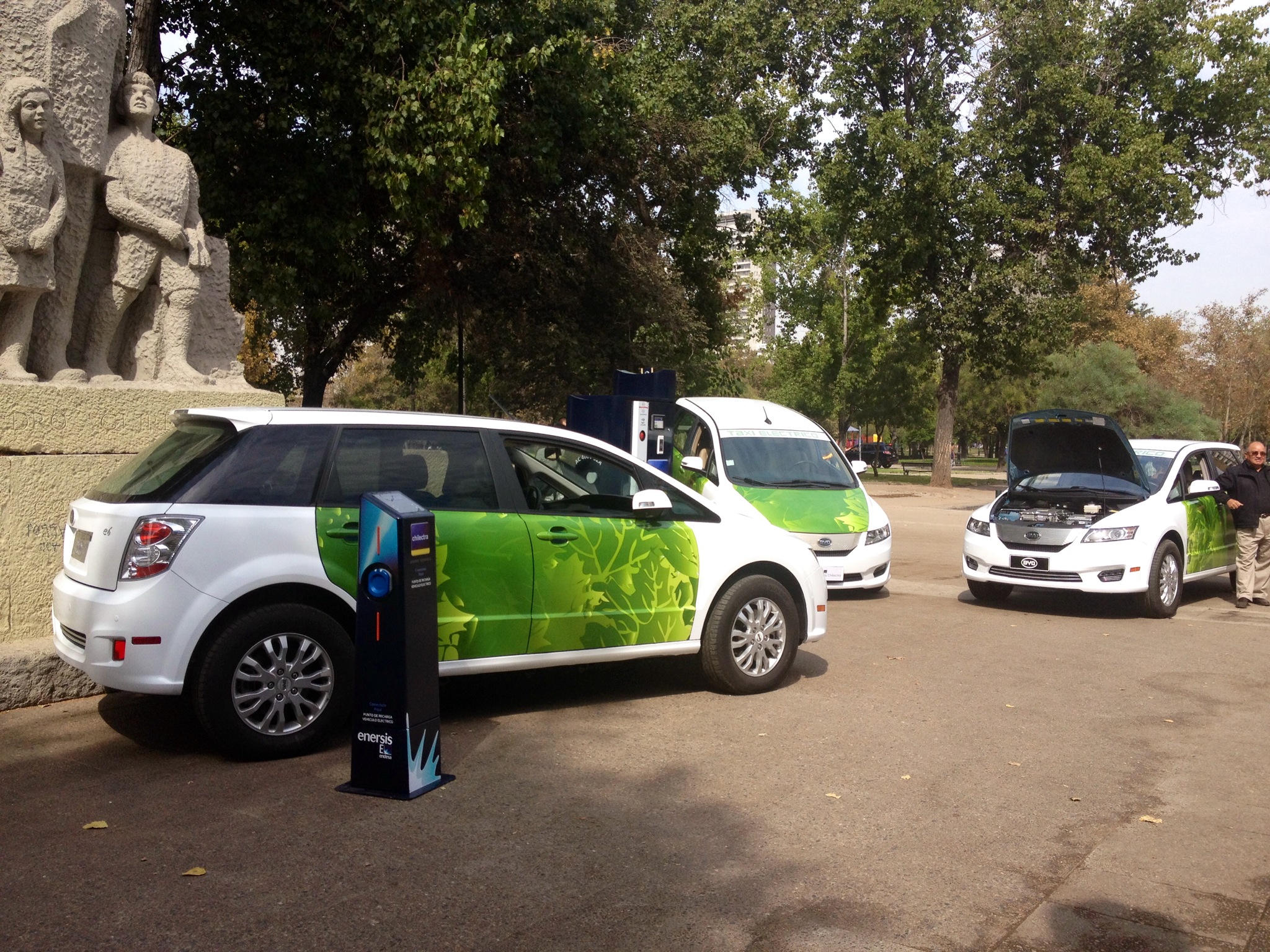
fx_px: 1284
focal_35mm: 35
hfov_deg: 52.6
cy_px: 476
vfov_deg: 40.7
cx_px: 635
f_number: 2.4
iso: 50
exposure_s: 1/920
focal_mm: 4.28
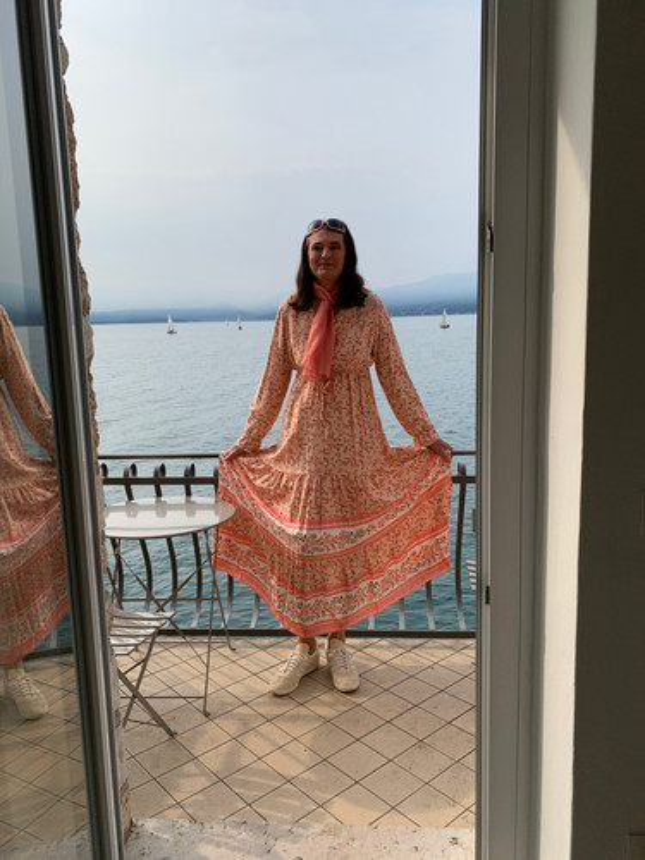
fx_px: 646
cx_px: 322
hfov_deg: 53.1
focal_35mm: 26
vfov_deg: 67.3
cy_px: 430
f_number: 1.8
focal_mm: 4.25
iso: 25
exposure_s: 1/2681
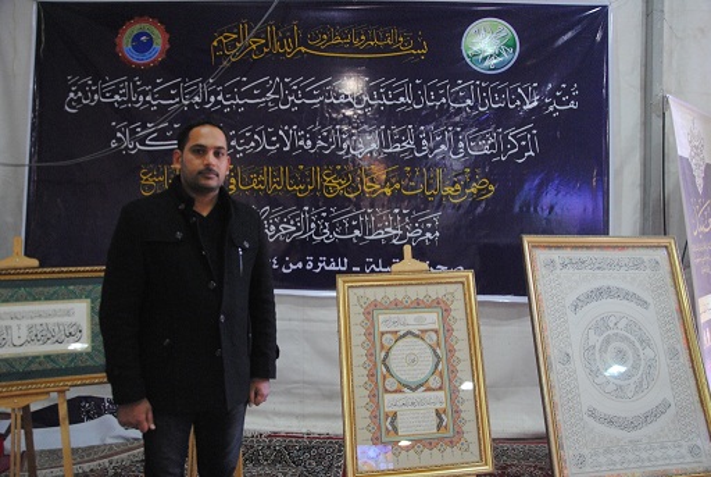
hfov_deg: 67.3
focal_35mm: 27
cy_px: 238
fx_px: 534
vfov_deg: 48.1
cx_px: 356
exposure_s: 1/30
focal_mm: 18
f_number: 3.5
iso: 1000
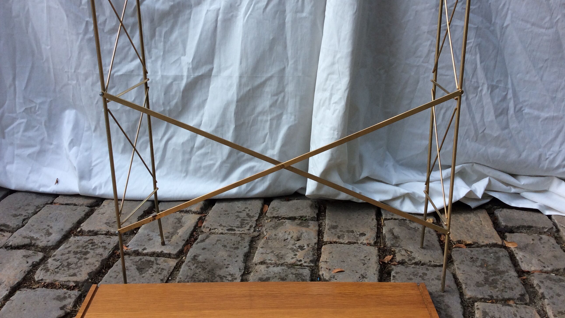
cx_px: 284
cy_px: 113
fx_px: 524
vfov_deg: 33.5
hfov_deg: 56.6
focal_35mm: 35
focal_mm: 3.3
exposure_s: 1/332
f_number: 2.4
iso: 32
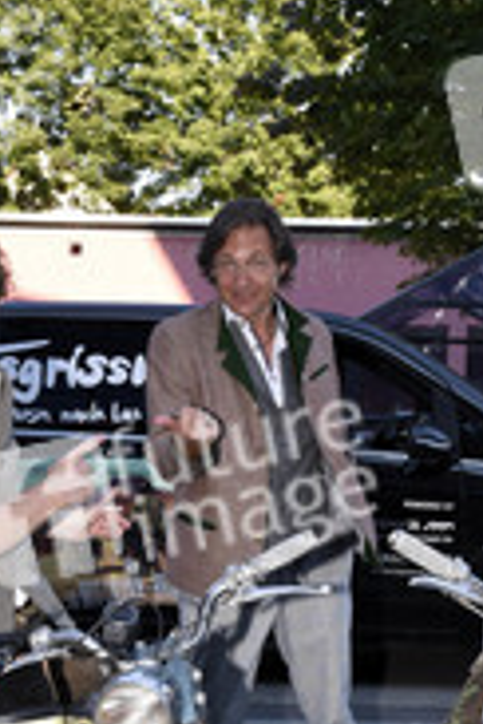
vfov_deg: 27.5
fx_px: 1409
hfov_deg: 19.4
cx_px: 289
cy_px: 692
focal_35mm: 70
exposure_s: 1/160
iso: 500
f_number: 8
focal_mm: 32
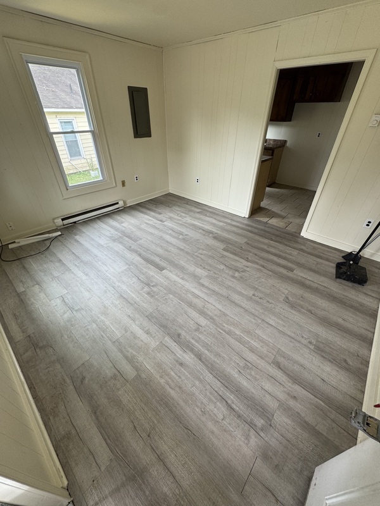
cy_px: 253
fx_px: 205
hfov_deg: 85.7
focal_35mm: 14
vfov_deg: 102.1
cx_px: 190
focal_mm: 2.22
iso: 80
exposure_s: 1/99
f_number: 2.2
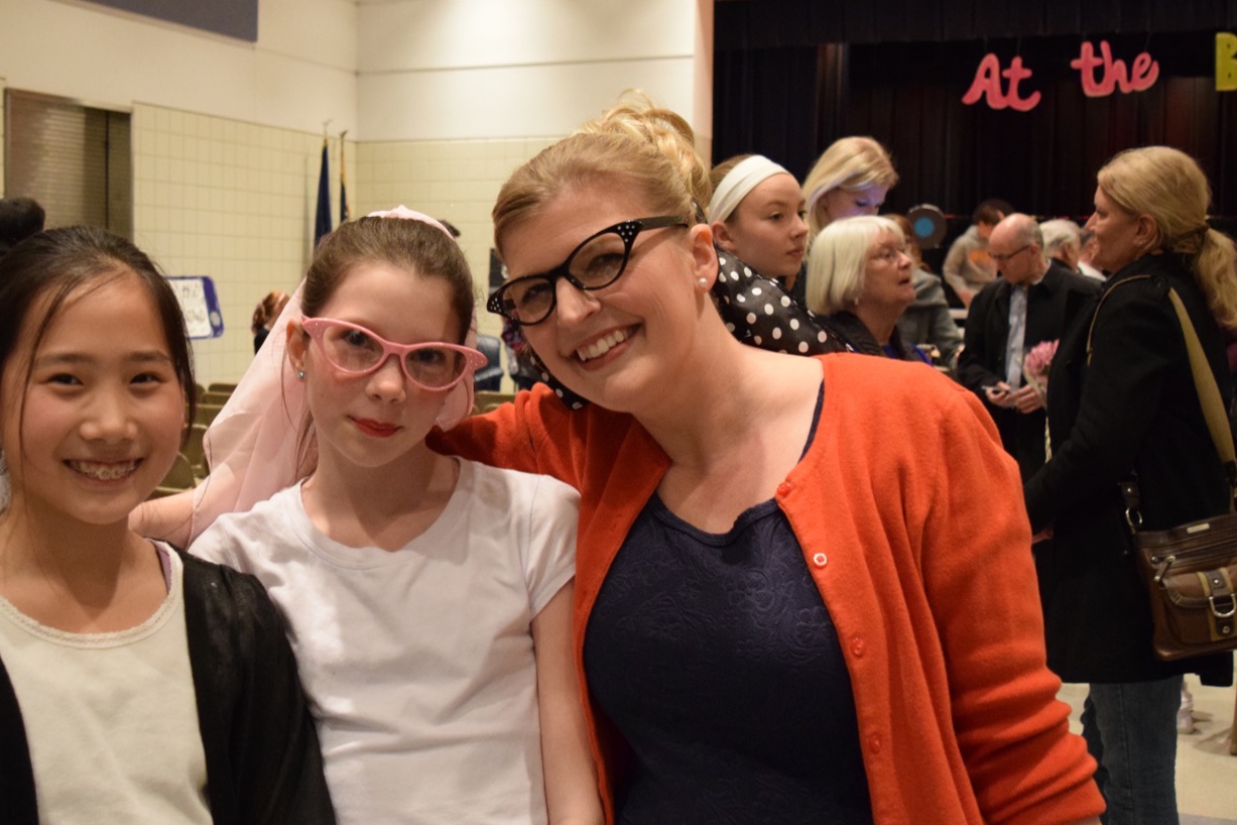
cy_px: 402
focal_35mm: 44
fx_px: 1512
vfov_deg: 30.5
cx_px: 421
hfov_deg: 43.9
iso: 2200
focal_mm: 18
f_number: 4
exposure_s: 1/30
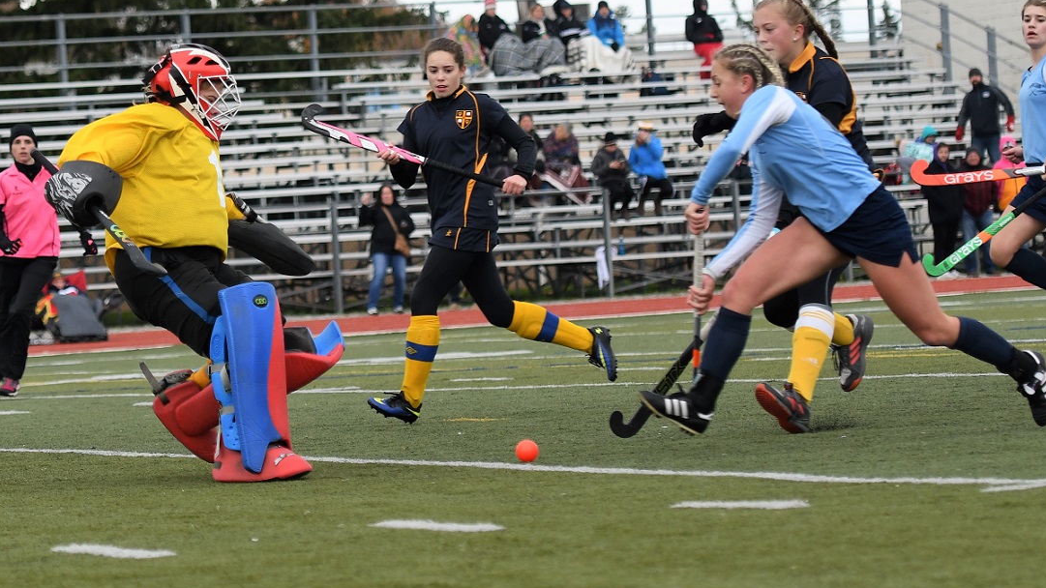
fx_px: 3772
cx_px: 524
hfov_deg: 15.8
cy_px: 278
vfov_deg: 8.9
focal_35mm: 136
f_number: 2.8
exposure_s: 1/1000
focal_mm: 86
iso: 450
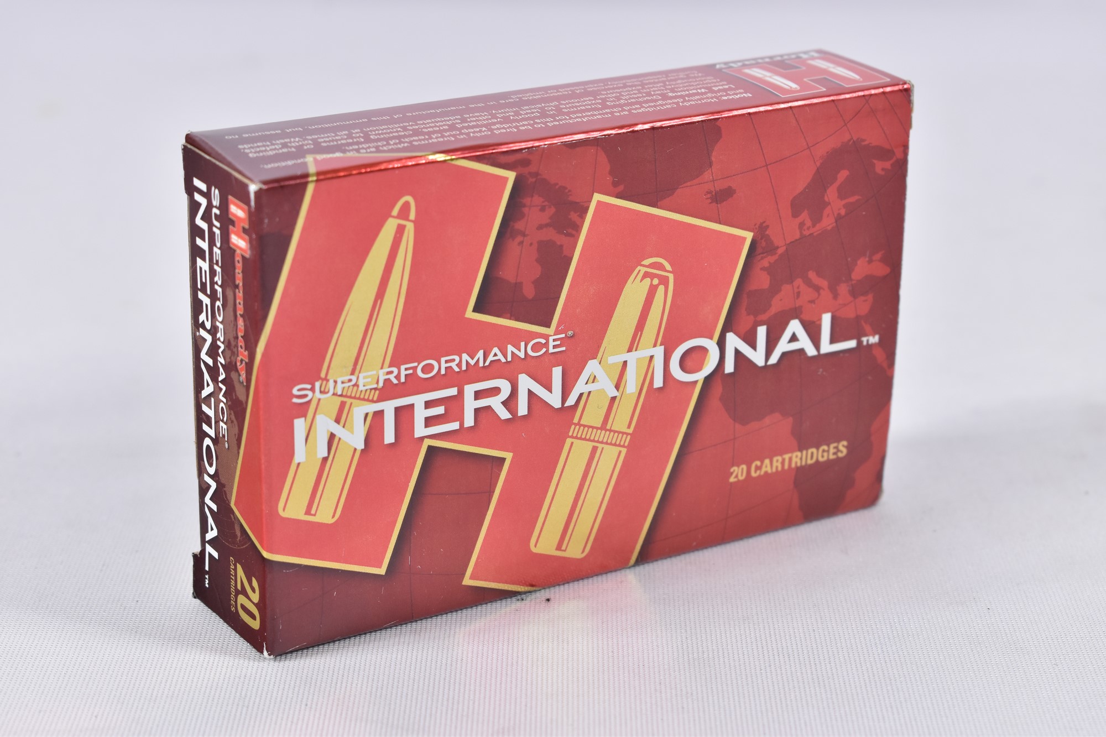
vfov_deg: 16.6
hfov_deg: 24.6
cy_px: 368
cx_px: 553
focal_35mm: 82
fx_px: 2534
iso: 640
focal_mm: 55
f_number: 5.6
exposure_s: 1/50
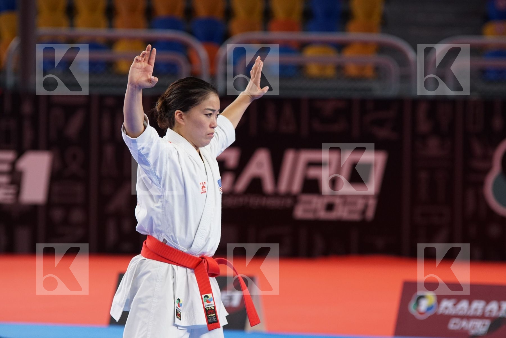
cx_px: 253
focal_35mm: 240
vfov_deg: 5.7
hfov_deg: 8.6
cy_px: 169
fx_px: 3373
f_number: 3.2
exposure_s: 1/400
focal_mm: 160
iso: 800
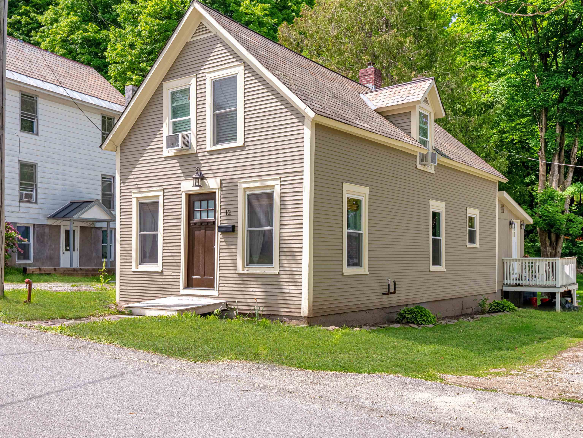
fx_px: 607
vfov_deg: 39.7
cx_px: 292
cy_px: 219
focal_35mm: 36
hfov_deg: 51.3
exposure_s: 1/1250
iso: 200
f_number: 11
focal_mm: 18
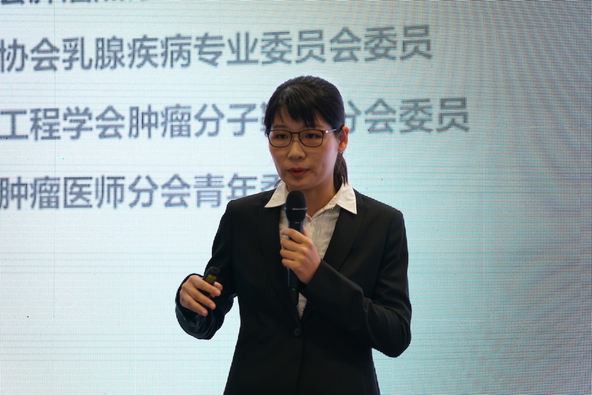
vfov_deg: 10.2
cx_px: 296
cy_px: 198
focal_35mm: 135
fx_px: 2220
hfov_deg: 15.2
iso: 800
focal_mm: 135
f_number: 4
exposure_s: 1/160
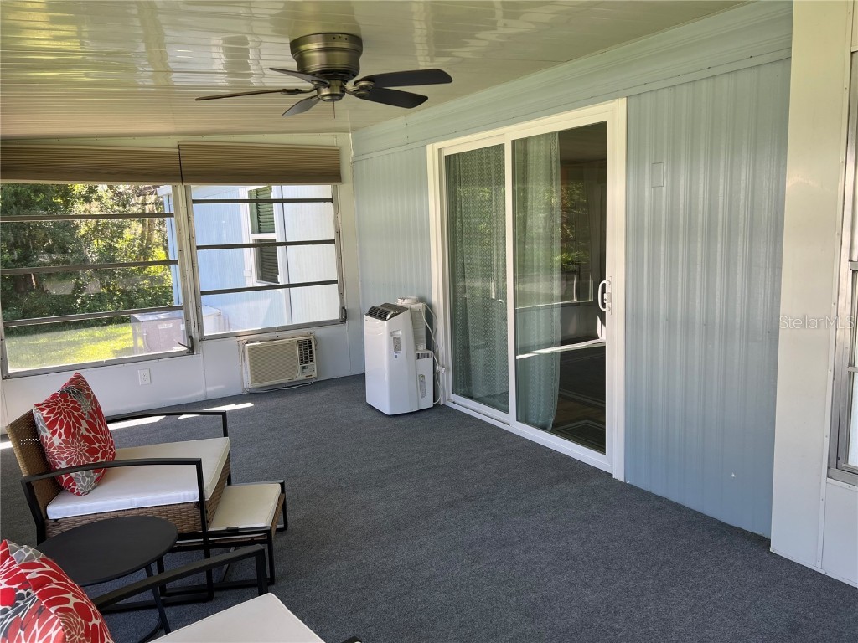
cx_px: 429
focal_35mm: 26
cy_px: 322
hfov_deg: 67.3
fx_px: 644
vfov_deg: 53.1
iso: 32
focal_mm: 5.7
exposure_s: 1/130
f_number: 1.5
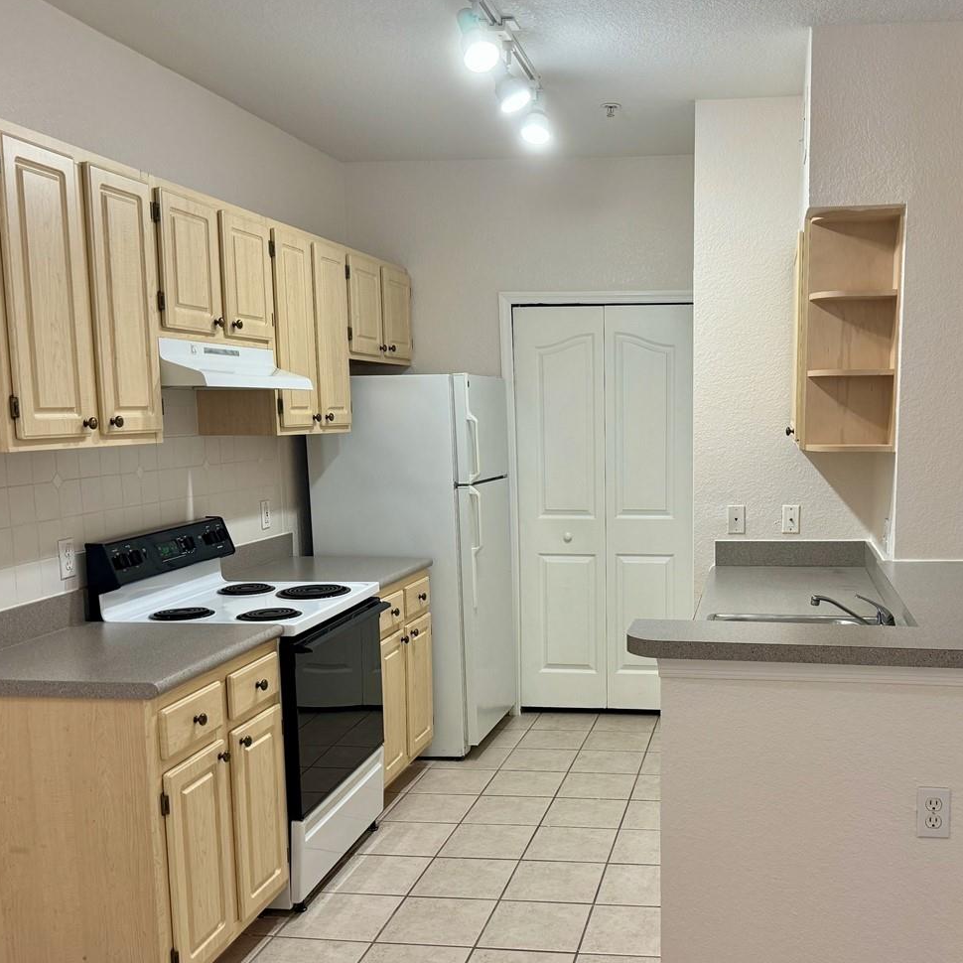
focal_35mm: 35
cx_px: 638
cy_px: 542
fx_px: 1102
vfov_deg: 47.1
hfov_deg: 46.5
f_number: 1.78
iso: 160
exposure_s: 1/120
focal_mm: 6.76
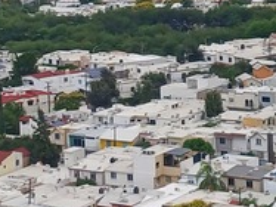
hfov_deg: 11.4
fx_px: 1378
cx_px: 149
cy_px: -77
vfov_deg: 8.4
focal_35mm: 173
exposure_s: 1/120
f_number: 1.8
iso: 20
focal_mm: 4
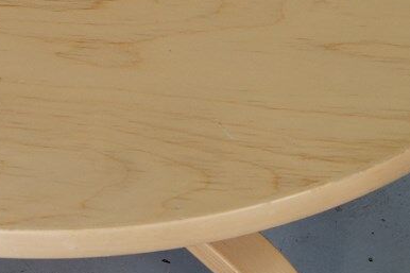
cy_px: -93
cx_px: 53
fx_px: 1218
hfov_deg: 18.8
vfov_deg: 12.4
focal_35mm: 107
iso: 400
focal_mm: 22
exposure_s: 1/40
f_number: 5.6
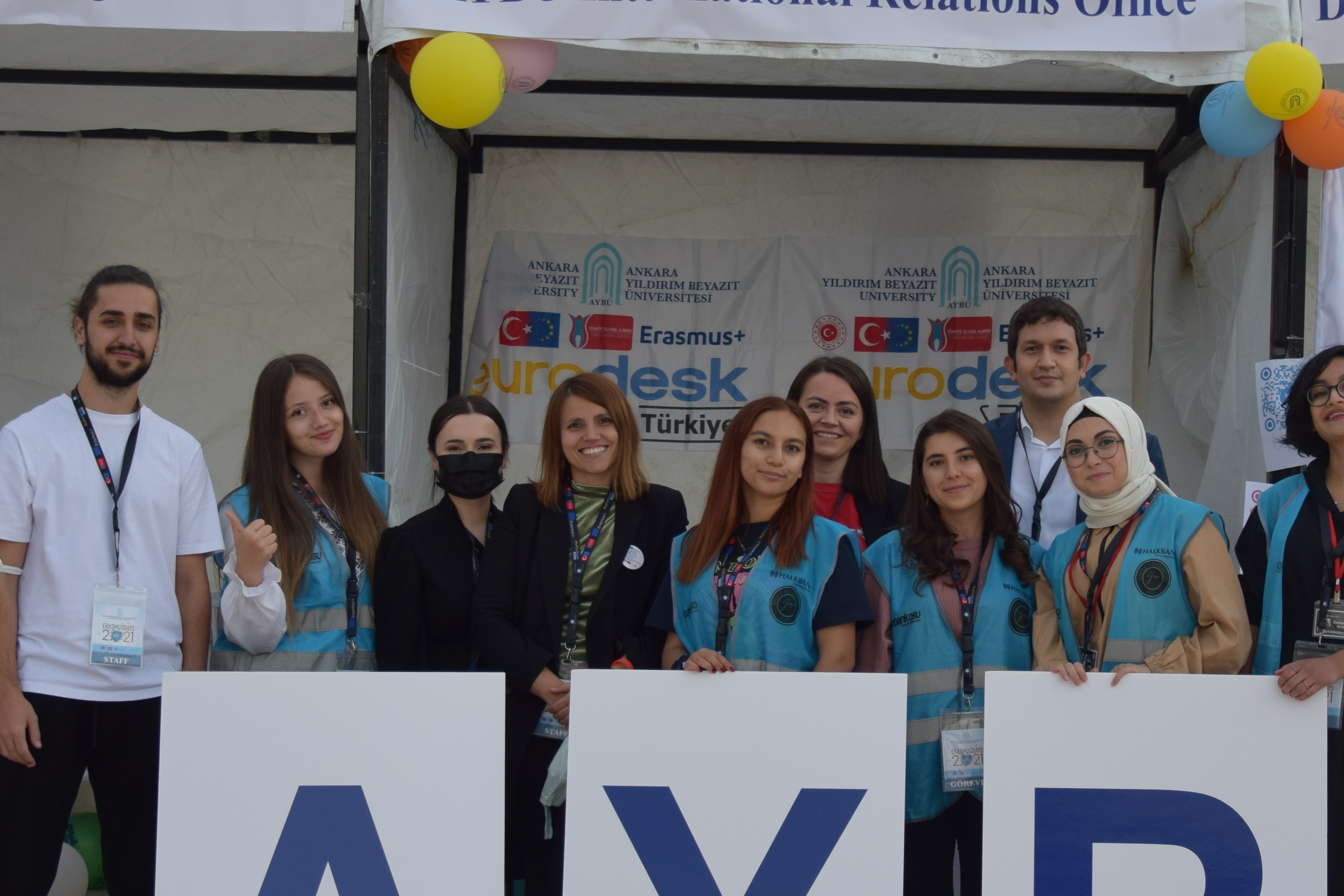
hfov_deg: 24.4
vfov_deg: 16.5
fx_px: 3098
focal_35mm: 83
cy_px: 423
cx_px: 886
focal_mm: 28
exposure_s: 1/320
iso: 200
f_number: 4
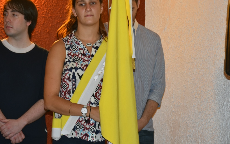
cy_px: 54
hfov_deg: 15.6
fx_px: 840
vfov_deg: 9.8
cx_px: 91
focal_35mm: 134
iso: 450
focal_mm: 70
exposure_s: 1/60
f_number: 5
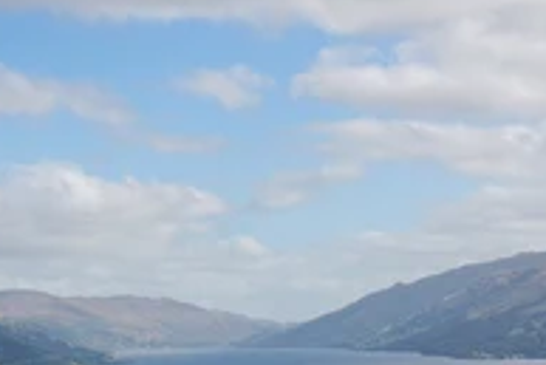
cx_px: 161
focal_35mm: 107
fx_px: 1624
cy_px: 345
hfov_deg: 19.0
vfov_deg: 12.7
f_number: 8
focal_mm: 29
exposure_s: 1/250
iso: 100
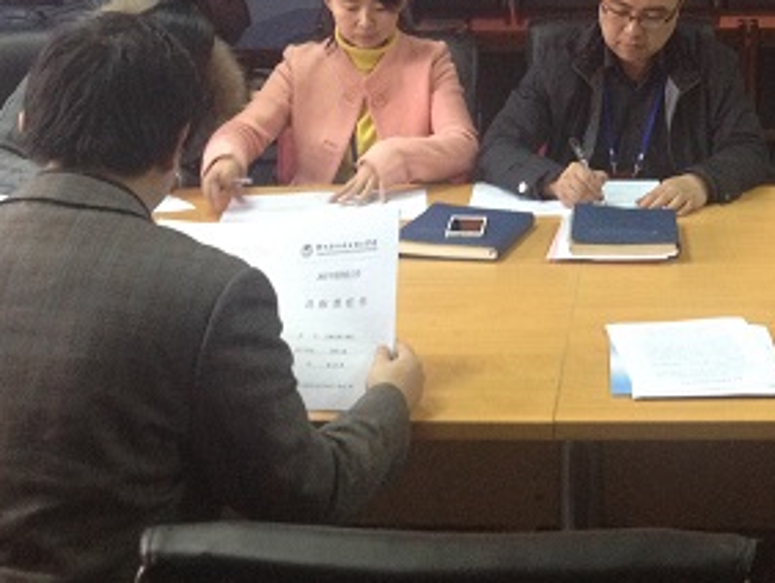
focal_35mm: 81
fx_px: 1815
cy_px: -28
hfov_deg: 23.8
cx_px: 606
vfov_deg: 17.7
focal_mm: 4.28
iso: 200
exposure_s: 1/20
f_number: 2.4
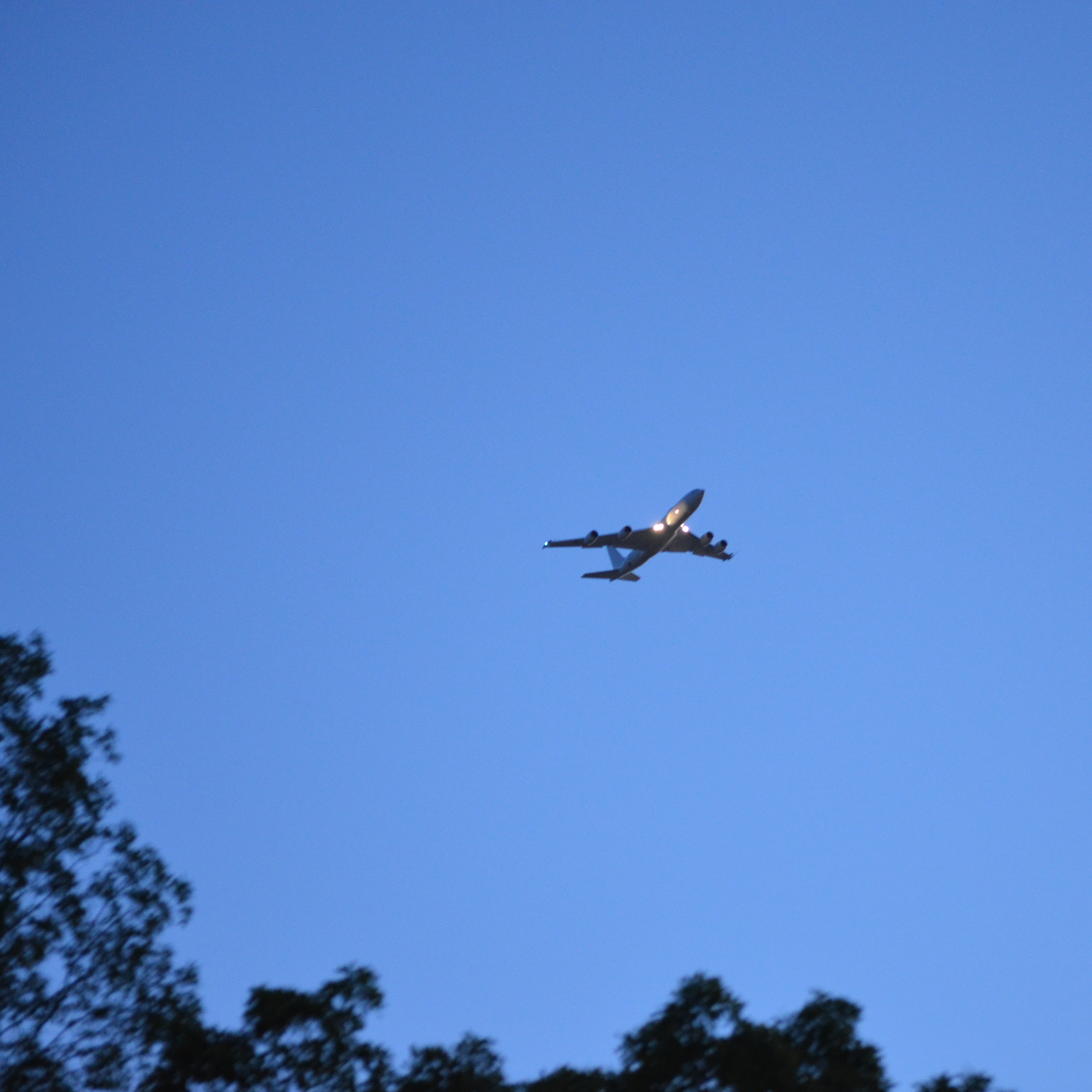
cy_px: 549
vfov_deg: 12.6
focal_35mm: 139
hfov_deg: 12.6
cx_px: 685
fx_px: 4961
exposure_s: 1/25
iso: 1600
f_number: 4.2
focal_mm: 72
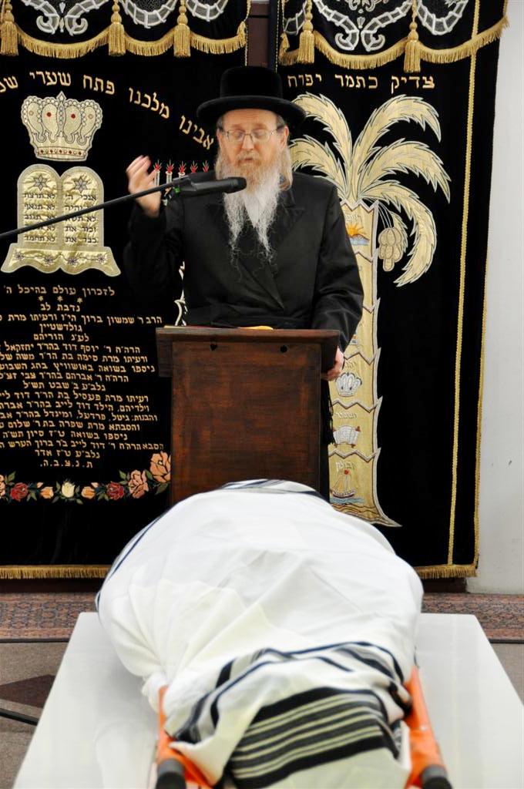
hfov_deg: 13.0
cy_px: 394
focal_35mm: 105
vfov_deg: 19.5
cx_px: 262
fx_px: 2299
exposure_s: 1/40
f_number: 5
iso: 800
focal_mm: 70
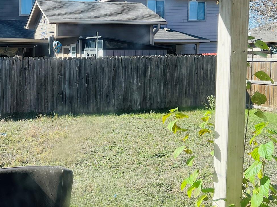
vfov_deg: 26.6
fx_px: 440
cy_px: 103
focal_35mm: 55
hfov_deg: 33.8
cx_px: 50
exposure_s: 1/1779
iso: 50
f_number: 1.5
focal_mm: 5.7
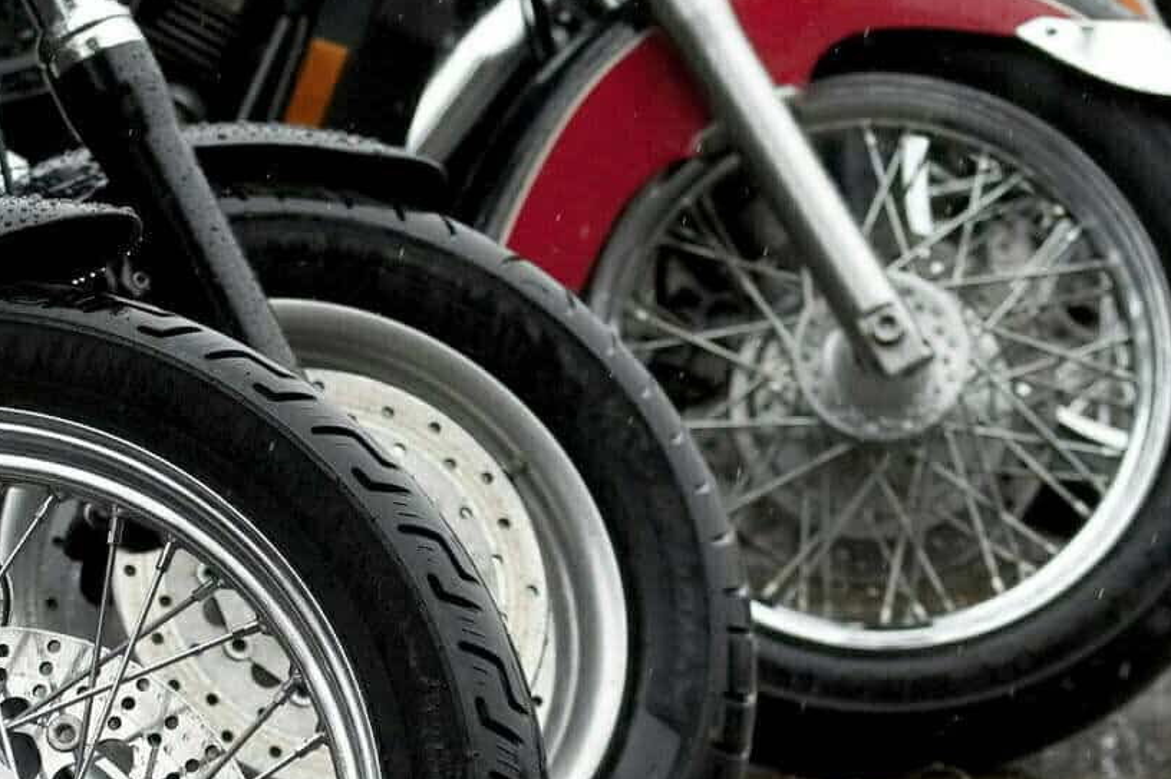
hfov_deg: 7.0
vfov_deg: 4.7
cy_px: 647
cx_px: 508
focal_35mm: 294
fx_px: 9557
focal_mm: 80
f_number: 4.8
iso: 400
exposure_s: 1/1500
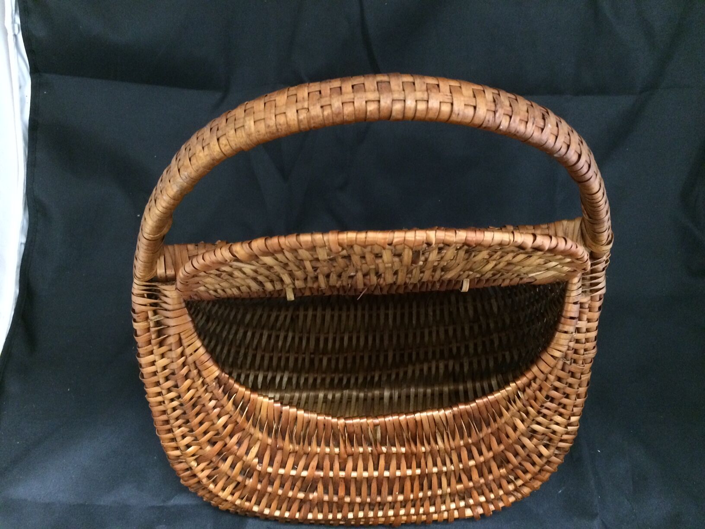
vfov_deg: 48.2
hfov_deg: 61.7
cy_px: 264
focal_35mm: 29
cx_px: 352
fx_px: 591
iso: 400
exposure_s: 1/17
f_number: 2.2
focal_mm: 4.15
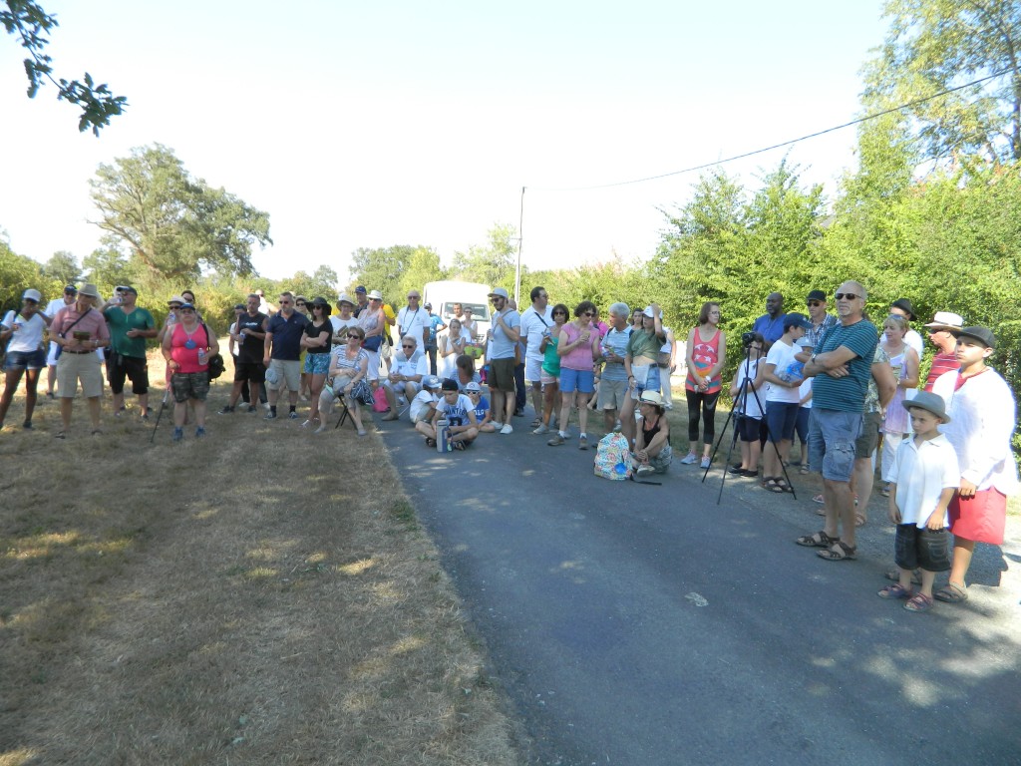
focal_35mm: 25
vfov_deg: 54.9
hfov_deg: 69.4
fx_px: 737
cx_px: 510
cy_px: 383
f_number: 3.1
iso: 80
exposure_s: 1/250
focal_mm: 4.5
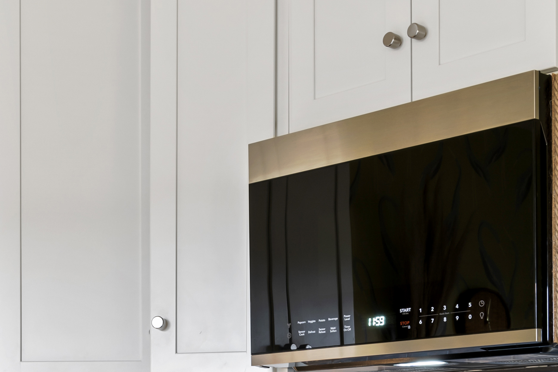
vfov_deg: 16.3
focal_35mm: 77
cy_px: 547
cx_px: 162
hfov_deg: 26.1
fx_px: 1194
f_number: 8
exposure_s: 1/1.67
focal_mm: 24
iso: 320
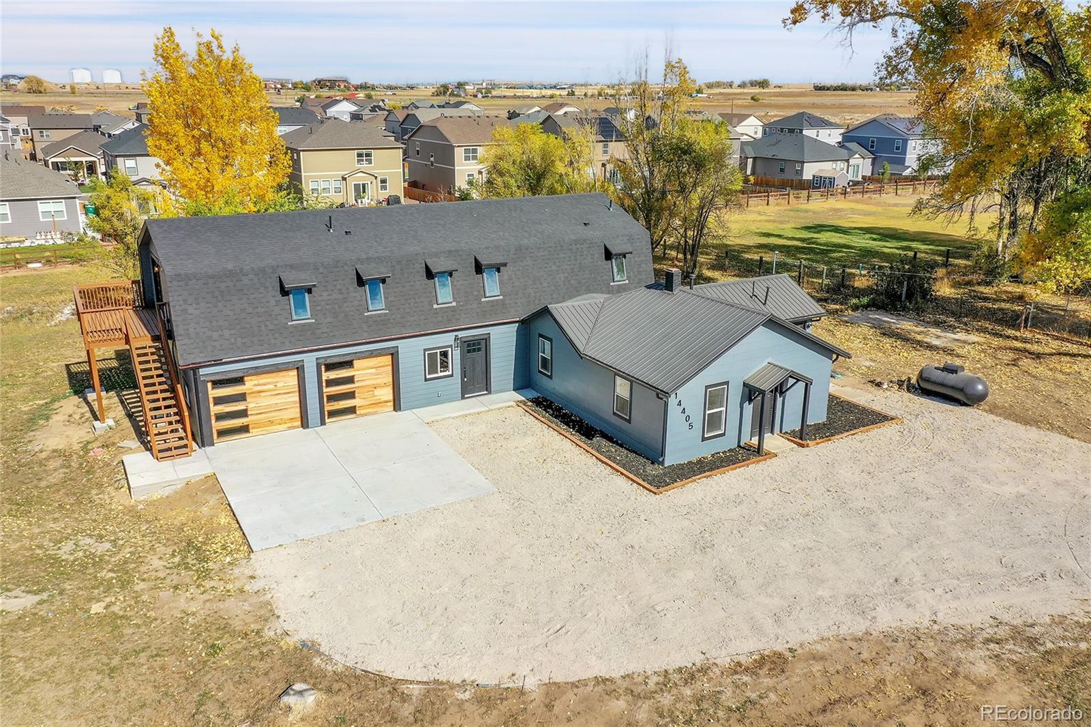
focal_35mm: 28
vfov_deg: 46.4
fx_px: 848
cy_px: 364
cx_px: 546
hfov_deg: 65.5
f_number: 6.3
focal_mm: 10.26
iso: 100
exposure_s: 1/500
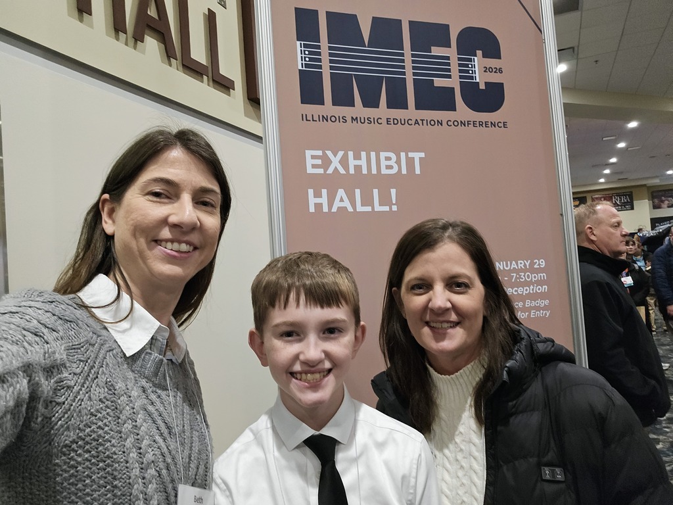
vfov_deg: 54.9
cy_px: 252
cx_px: 336
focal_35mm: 25
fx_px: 486
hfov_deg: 69.4
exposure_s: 1/30.1
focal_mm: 3.3
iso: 500
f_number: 2.2
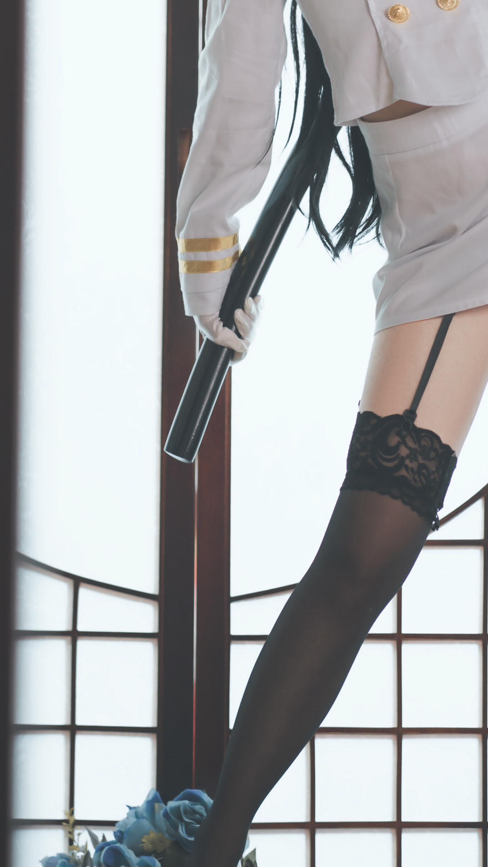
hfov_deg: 7.1
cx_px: 346
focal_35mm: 171
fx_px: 3932
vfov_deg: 12.6
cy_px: 295
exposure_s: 1/125
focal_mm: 85
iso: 100
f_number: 2.2
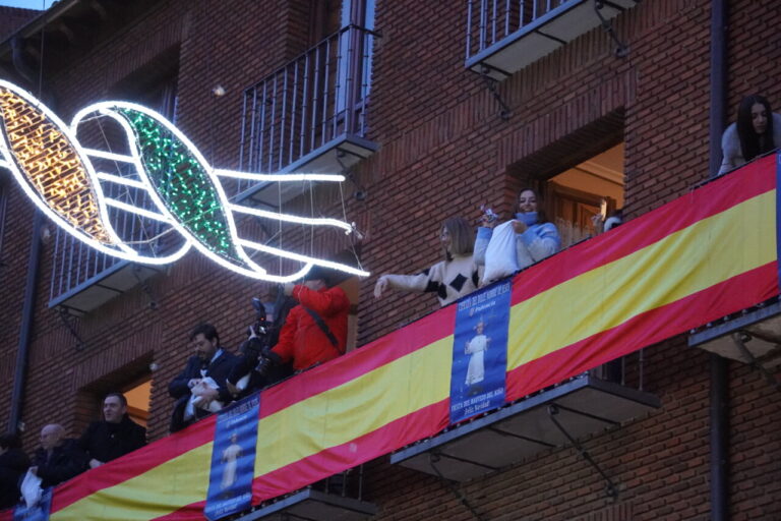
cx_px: 390
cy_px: 260
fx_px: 2506
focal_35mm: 116
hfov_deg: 17.7
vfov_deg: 11.9
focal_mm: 77
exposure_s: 1/100
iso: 6400
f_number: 5
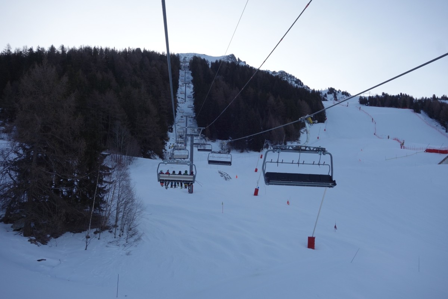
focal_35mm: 37
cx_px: 224
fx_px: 460
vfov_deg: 35.9
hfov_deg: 51.9
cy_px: 150
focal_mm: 13.9
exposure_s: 1/400
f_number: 5.6
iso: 125
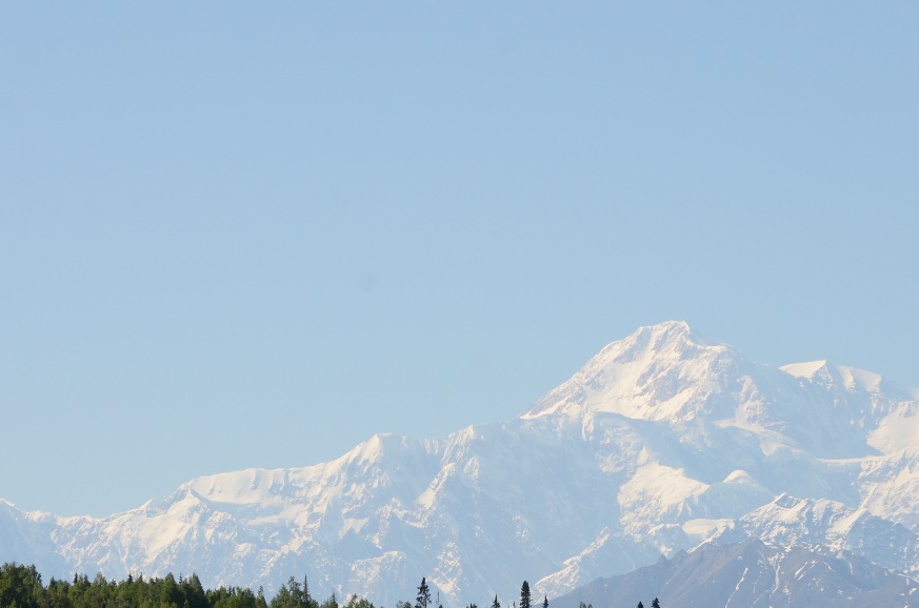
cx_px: 710
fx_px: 5604
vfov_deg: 6.2
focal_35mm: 220
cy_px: 503
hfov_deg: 9.4
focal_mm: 80
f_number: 10
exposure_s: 1/640
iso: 320
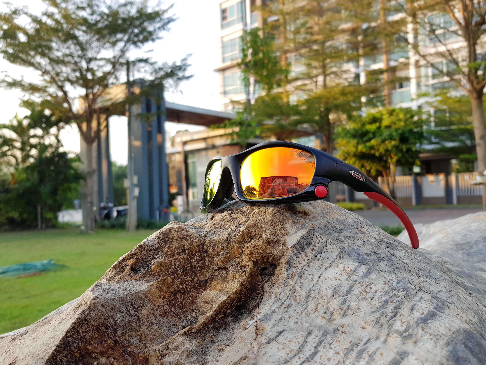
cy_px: 182
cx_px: 243
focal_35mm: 26
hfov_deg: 67.3
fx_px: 365
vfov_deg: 53.1
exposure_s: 1/209
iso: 40
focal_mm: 4.2
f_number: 1.7
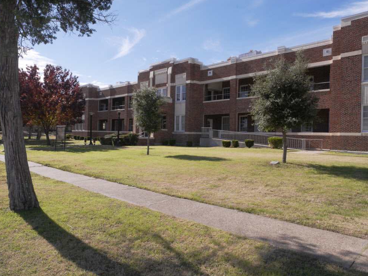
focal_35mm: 25
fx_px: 266
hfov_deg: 69.4
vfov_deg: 54.9
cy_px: 136
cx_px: 188
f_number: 9
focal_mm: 12
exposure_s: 1/500
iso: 320
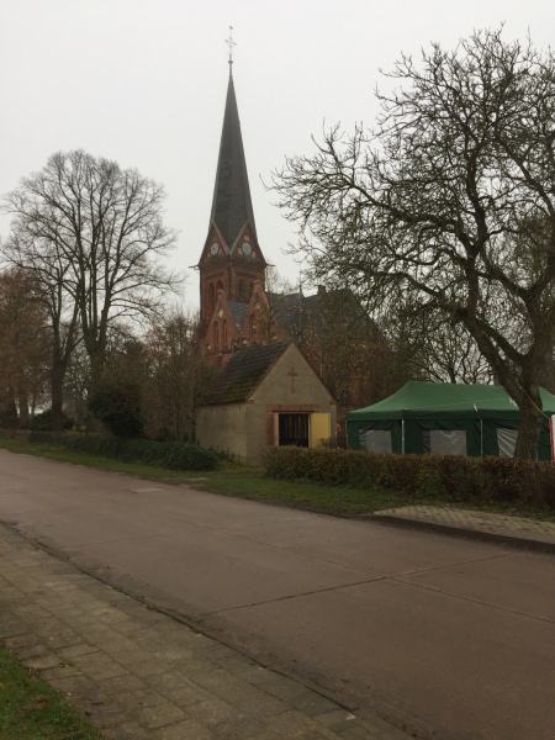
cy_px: 370
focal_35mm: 29
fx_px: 620
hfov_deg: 48.2
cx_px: 278
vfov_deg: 61.7
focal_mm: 4.15
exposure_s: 1/128
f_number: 2.2
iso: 32
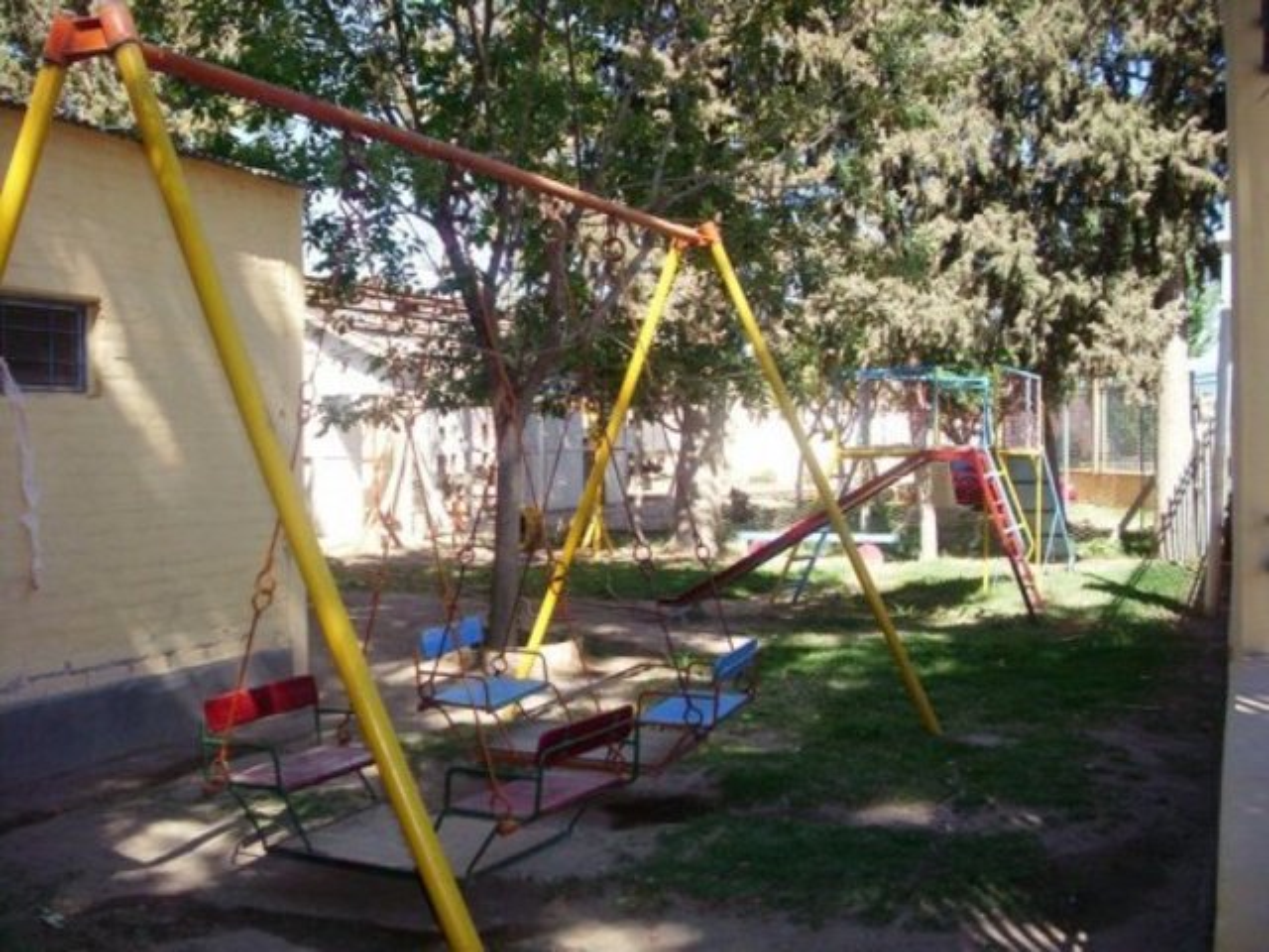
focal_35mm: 37
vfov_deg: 38.7
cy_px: 476
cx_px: 634
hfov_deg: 50.1
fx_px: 1356
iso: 50
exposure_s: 1/478
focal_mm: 6.2
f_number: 2.8
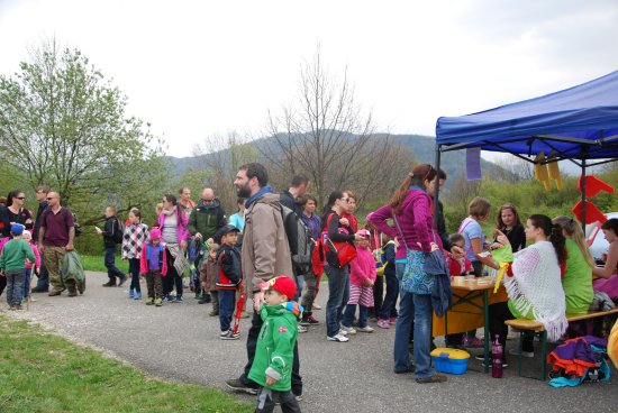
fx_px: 670
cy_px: 206
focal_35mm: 39
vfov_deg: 34.3
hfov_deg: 49.5
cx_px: 309
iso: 100
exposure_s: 1/200
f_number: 5.6
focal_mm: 26
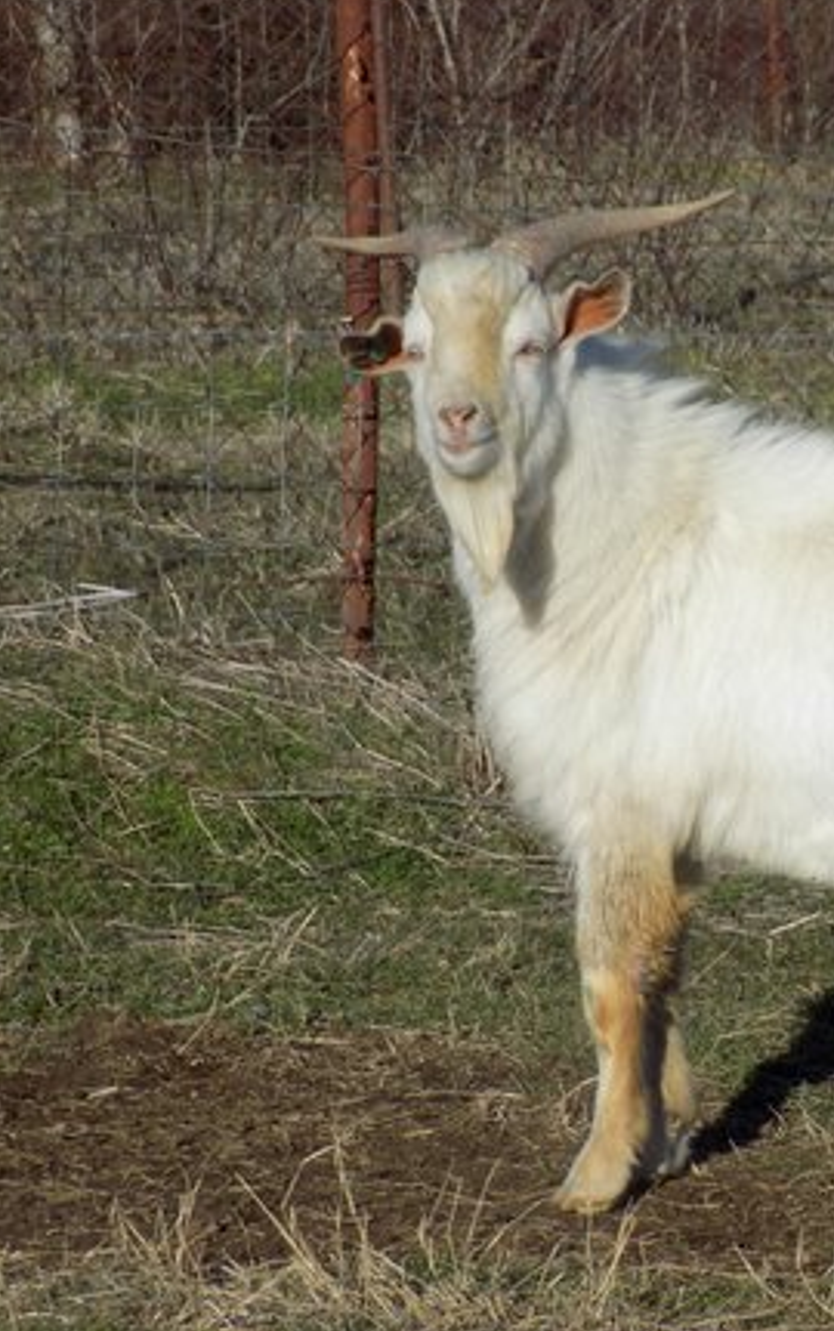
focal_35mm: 183
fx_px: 6644
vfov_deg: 11.4
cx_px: 823
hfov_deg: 7.2
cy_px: 687
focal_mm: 20.9
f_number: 4.8
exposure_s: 1/800
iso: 80
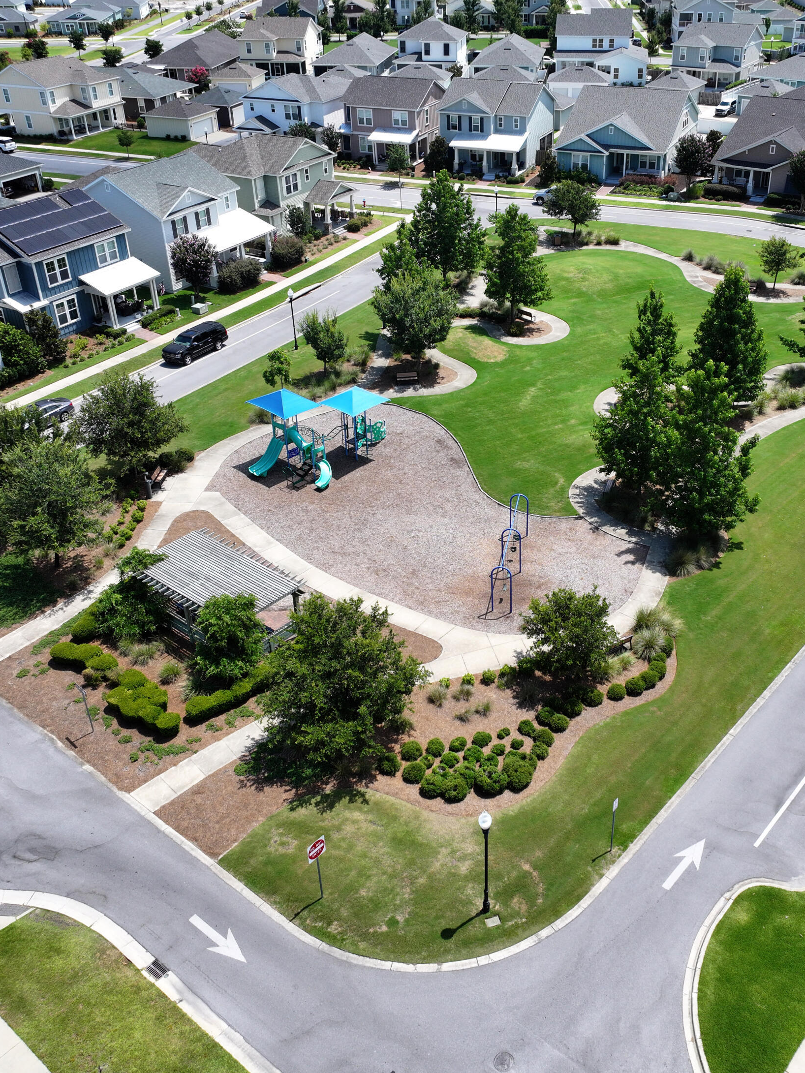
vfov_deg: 55.3
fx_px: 1023
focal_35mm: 33
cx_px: 485
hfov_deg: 42.7
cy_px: 528
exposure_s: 1/1600
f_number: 2.8
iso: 100
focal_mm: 12.29
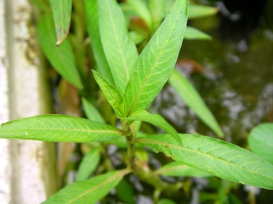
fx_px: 386
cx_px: 136
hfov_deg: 38.9
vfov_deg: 29.6
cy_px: 102
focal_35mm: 49
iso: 50
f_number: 3.5
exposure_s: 1/111
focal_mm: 8.1
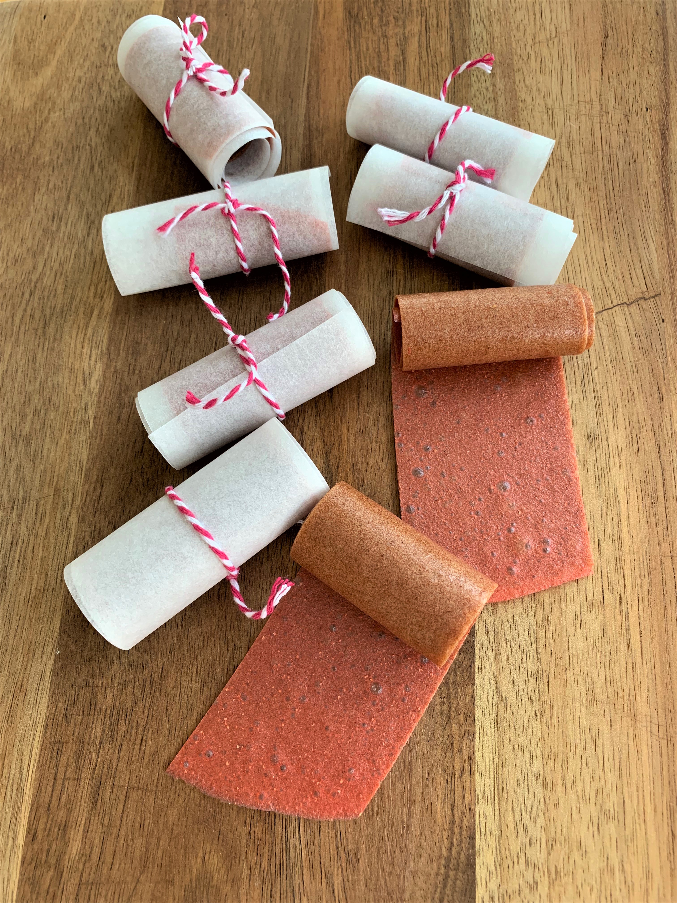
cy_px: 452
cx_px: 338
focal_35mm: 26
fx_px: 678
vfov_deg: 67.3
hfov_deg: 53.1
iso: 100
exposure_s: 1/93
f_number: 1.8
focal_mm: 4.25
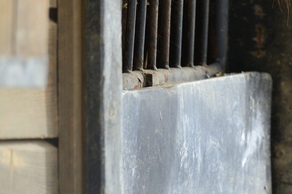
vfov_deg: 2.0
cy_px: -148
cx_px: 590
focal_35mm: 679
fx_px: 5505
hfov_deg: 3.0
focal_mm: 165
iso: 400
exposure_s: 1/400
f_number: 5.6
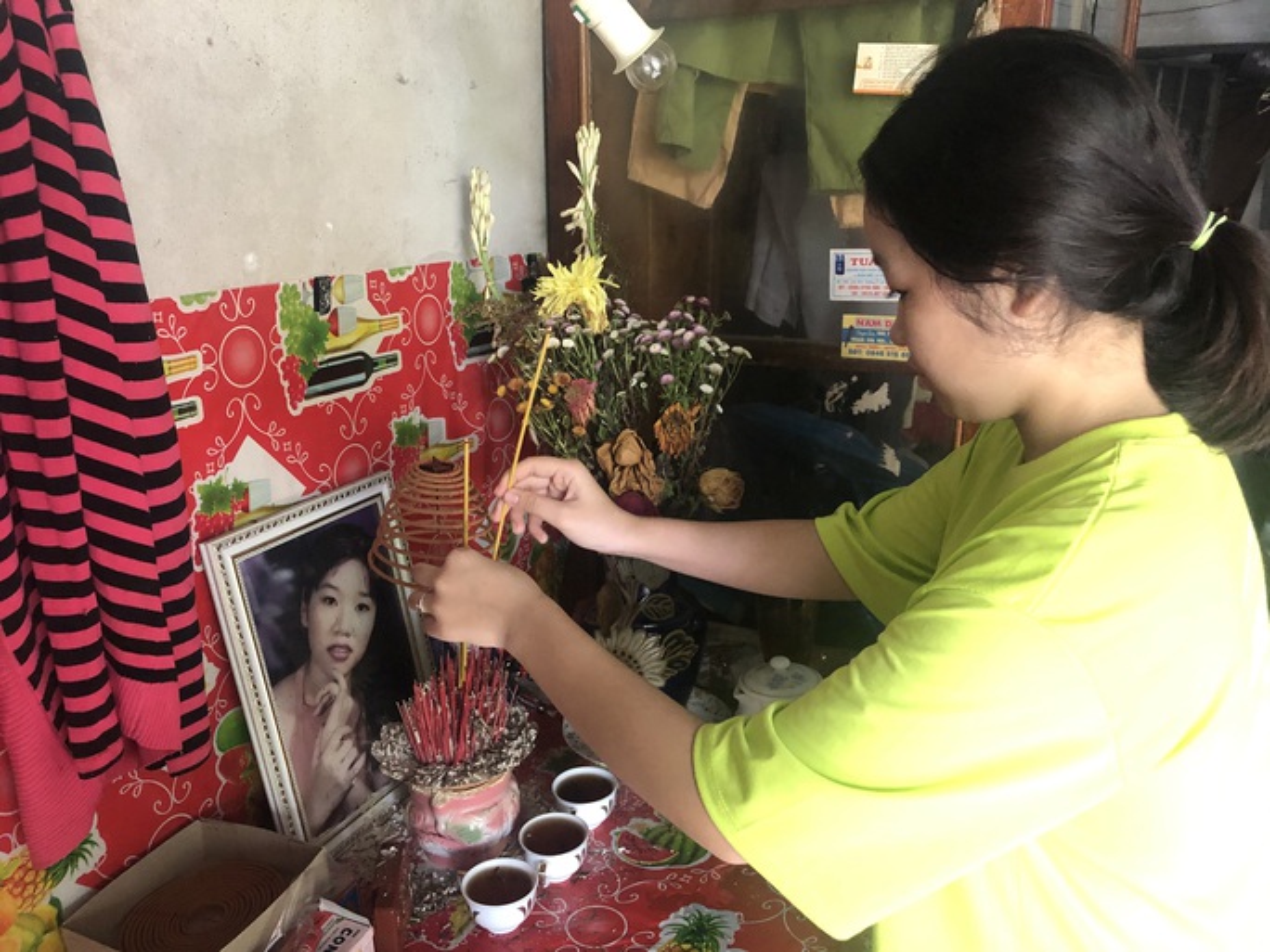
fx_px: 1027
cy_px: 476
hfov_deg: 63.4
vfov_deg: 49.7
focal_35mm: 28
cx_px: 635
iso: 100
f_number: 1.8
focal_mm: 4
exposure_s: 1/15
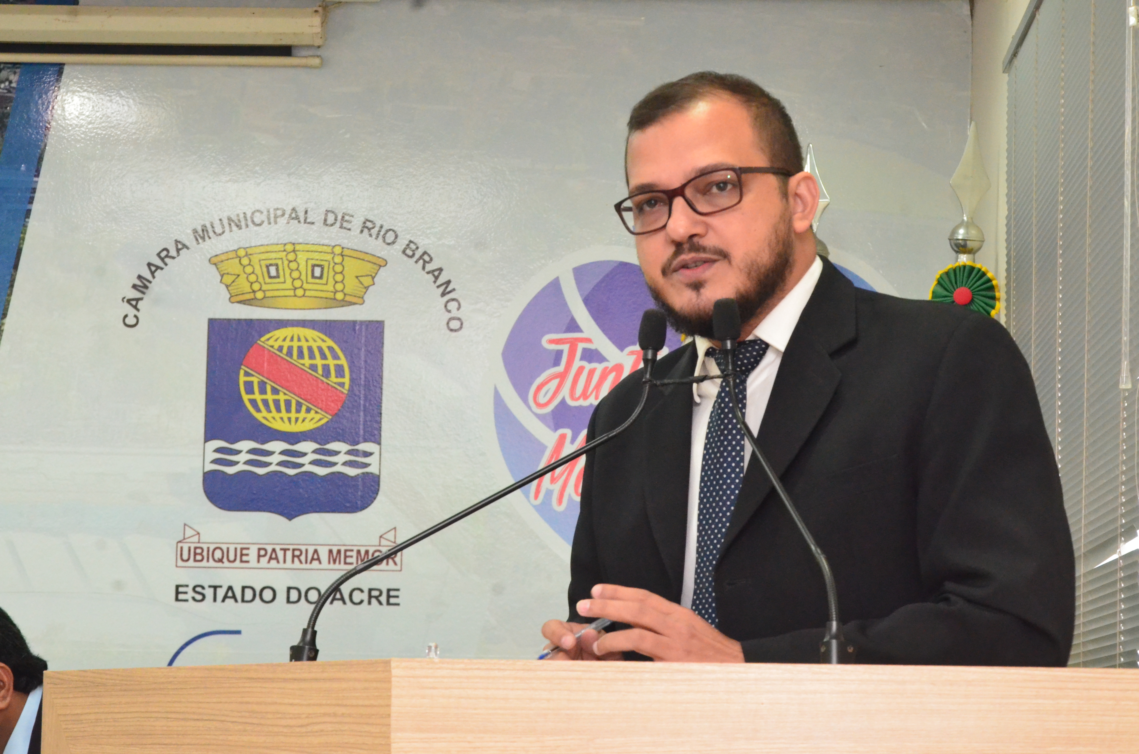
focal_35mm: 105
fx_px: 3315
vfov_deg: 13.0
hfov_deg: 19.5
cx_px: 570
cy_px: 377
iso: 5000
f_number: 11
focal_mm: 70
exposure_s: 1/60
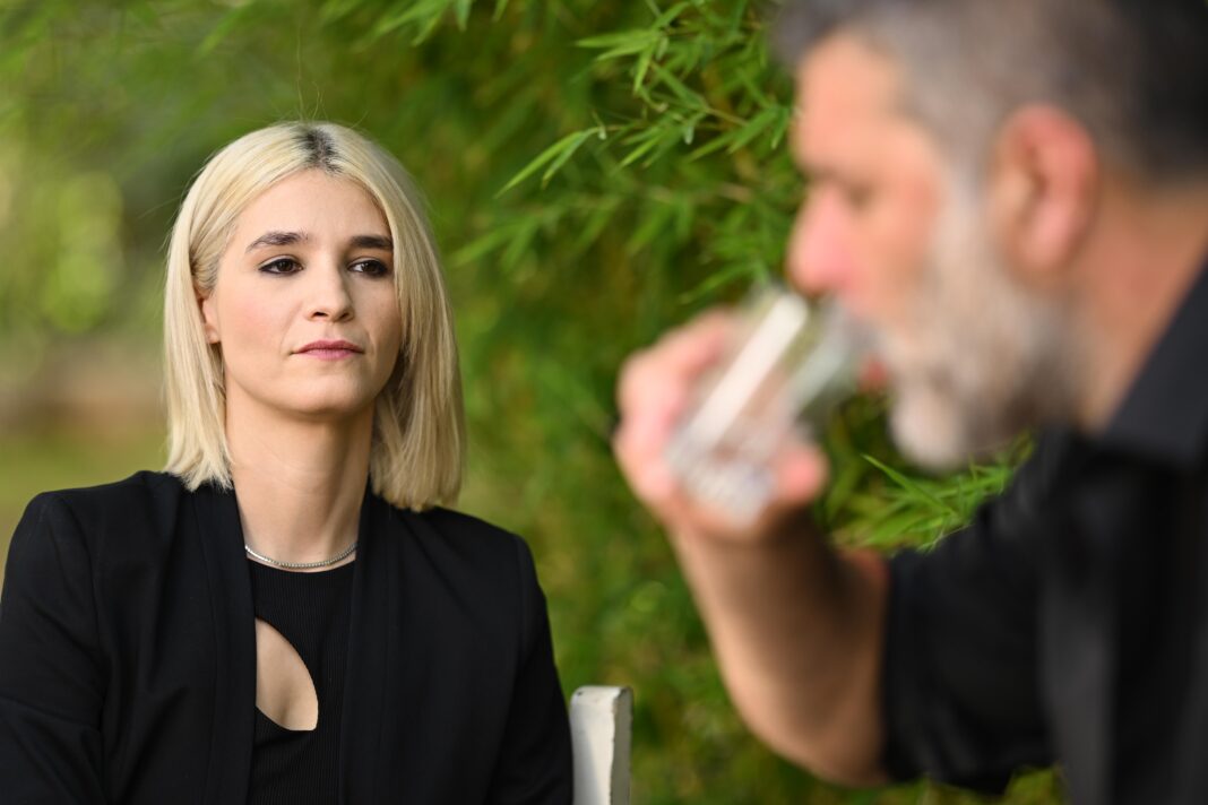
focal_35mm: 135
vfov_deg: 10.2
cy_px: 402
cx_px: 604
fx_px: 4530
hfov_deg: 15.2
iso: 64
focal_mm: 135
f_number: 1.8
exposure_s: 1/200
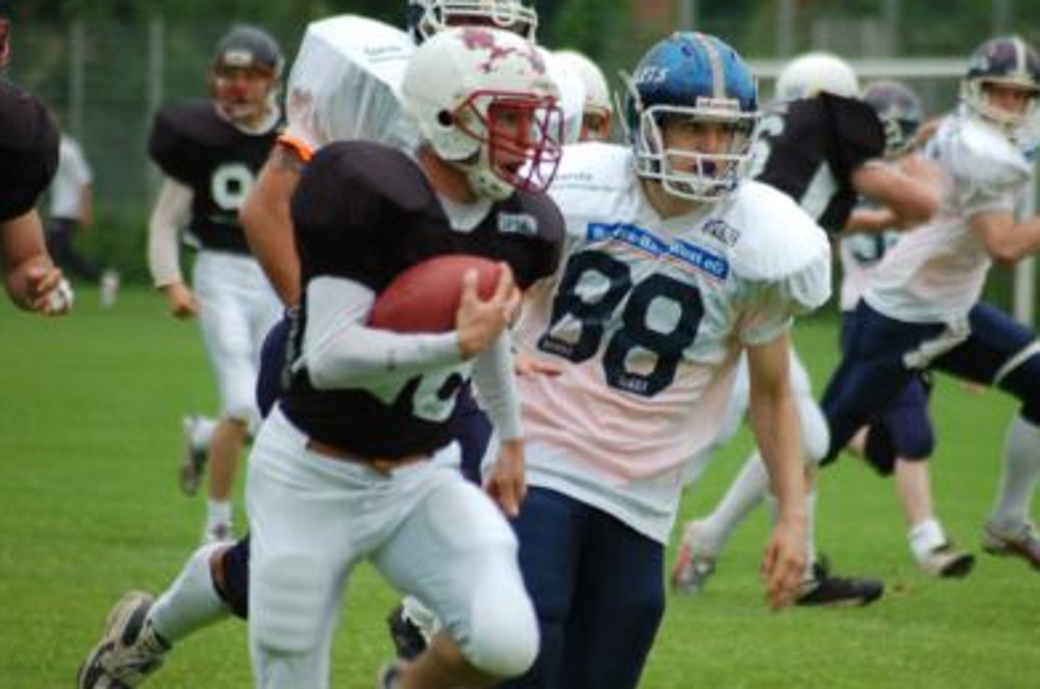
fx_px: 11013
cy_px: 367
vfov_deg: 3.6
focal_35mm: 382
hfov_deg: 5.4
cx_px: 594
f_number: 5.3
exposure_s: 1/500
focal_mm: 220
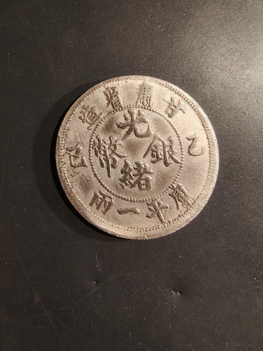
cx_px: 132
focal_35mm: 23
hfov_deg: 58.9
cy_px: 176
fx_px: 233
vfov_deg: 73.9
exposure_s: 1/95.3
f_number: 2
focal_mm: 2.32
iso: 200
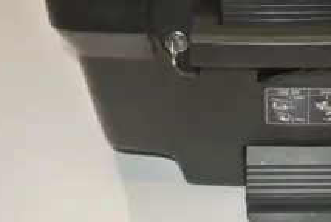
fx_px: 810
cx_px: 306
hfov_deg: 22.5
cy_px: -6
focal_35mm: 88
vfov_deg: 15.2
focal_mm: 13.1
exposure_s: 1/60
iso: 200
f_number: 4
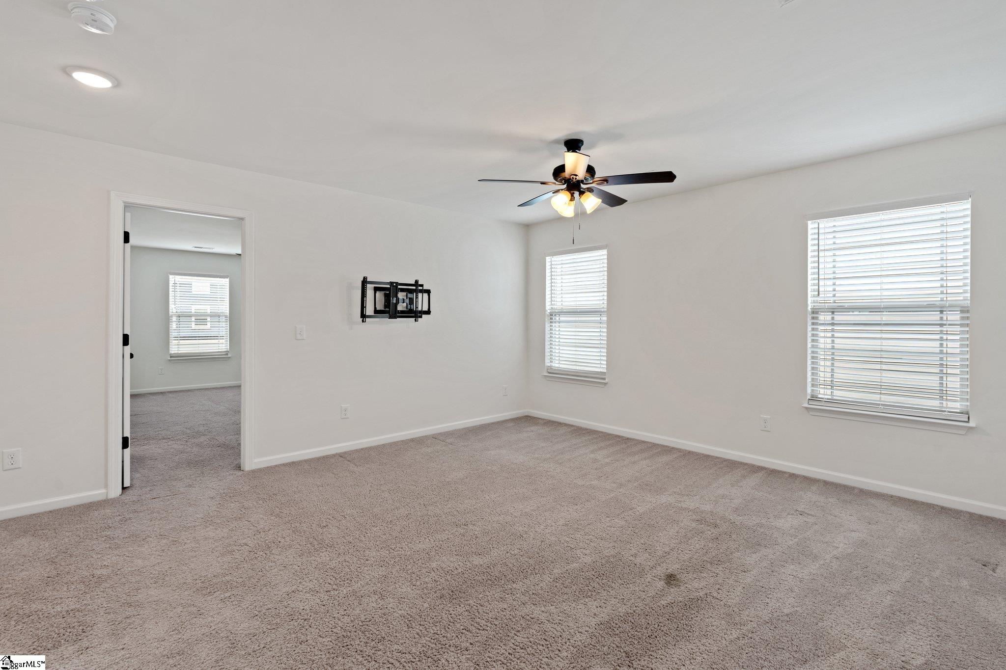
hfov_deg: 96.7
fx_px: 447
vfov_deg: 73.7
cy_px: 335
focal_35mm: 16
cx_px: 503
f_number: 9
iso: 200
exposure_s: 1/3
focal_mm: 16
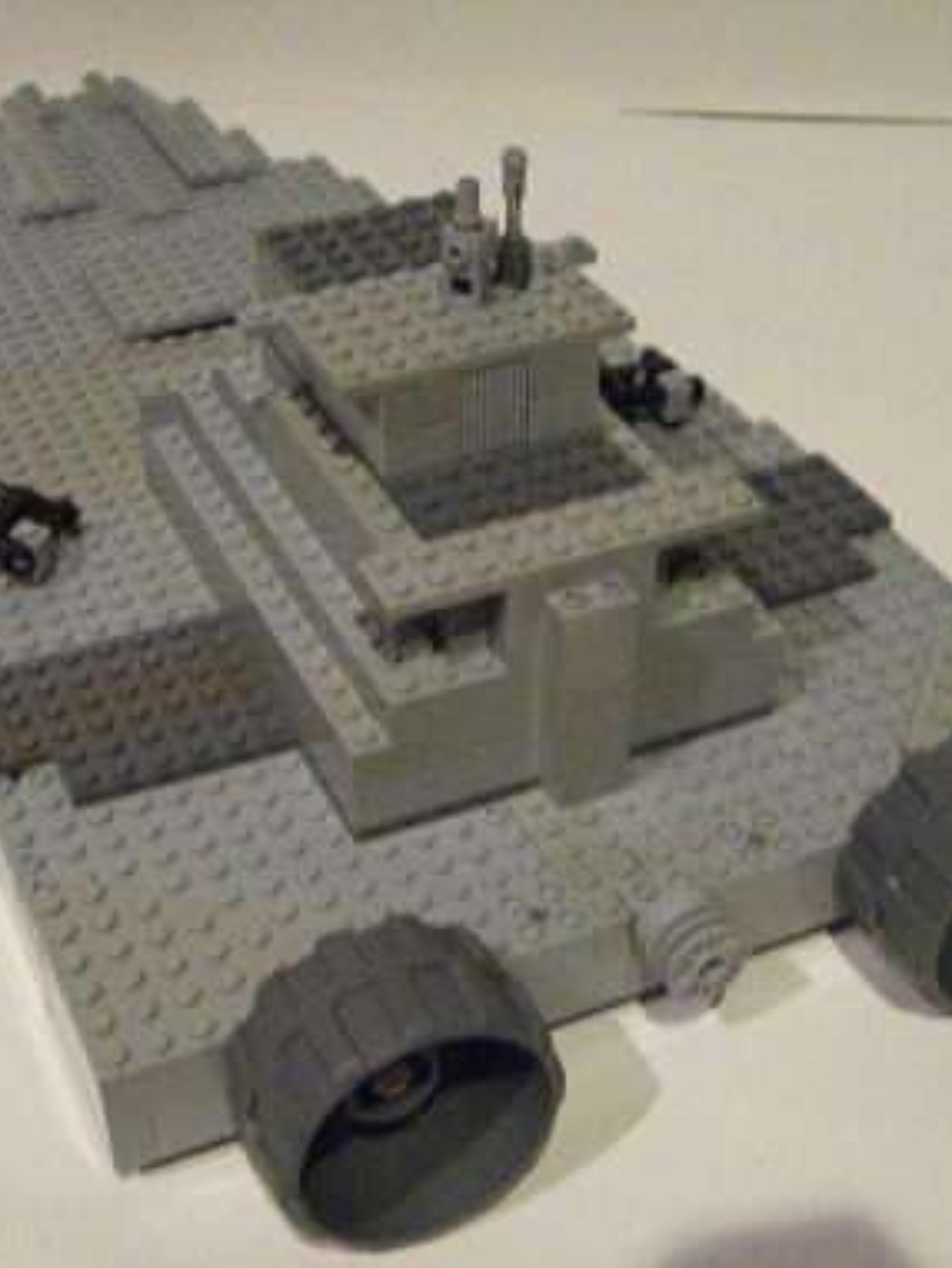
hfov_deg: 28.6
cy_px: 636
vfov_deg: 37.5
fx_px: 1869
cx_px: 513
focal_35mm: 51
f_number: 2.7
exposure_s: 1/15
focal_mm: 6.2
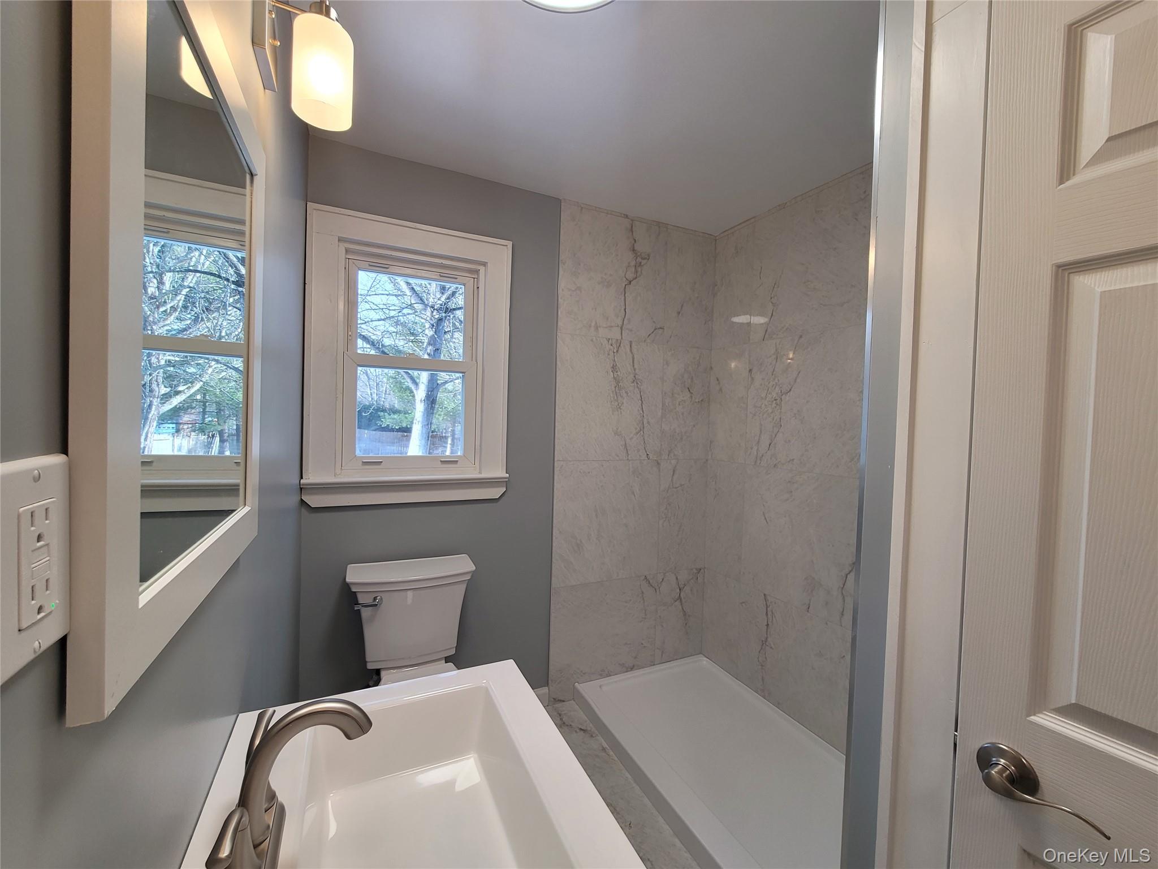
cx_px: 579
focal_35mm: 13
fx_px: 435
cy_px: 434
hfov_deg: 106.2
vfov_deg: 89.9
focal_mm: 2.2
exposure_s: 1/60
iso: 80
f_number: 2.2
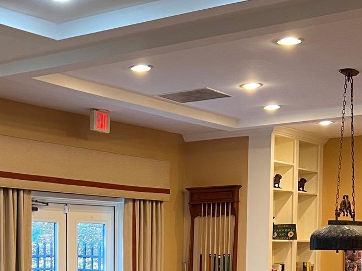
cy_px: 314
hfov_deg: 23.6
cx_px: 16
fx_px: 836
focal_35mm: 80
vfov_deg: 17.6
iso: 125
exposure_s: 1/60
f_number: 1.5
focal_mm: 5.7
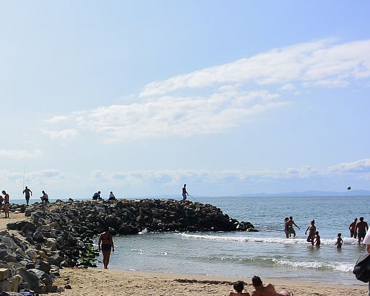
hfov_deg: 29.4
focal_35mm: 59
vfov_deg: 25.5
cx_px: -17
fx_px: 646
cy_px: 219
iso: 160
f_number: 5.6
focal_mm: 11.4
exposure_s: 1/2000
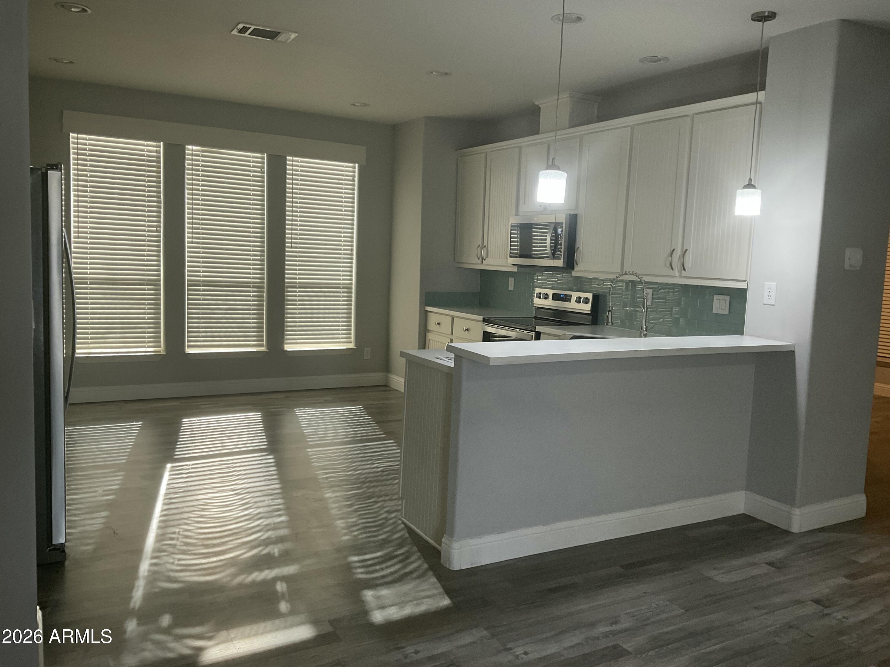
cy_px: 334
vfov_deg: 48.2
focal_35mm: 29
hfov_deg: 61.7
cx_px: 445
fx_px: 746
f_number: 1.8
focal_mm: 3
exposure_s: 1/60
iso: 80
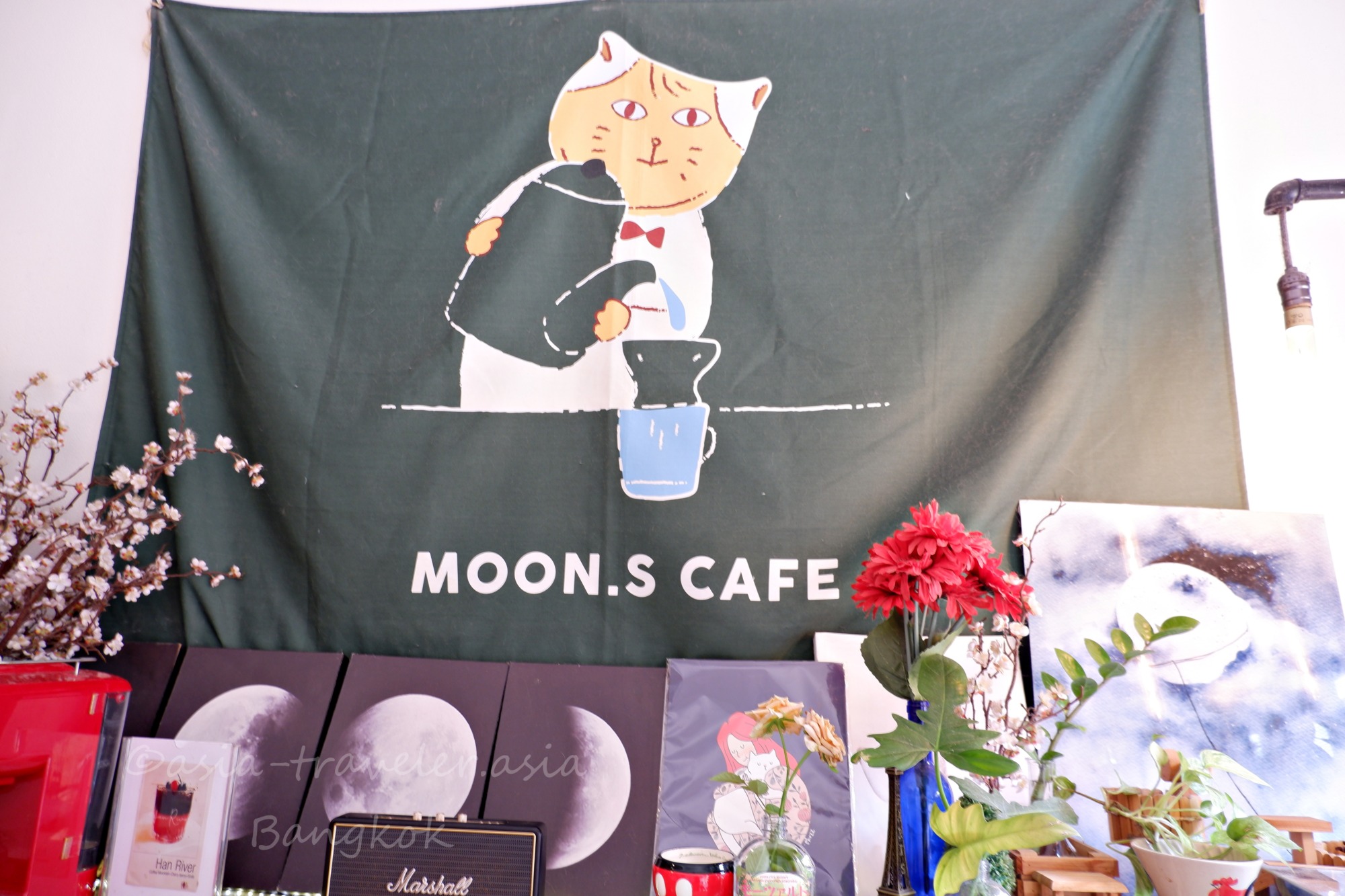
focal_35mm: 23
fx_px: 859
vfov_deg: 55.1
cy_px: 448
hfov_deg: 76.1
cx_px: 672
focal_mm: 15
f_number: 3.5
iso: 250
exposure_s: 1/25
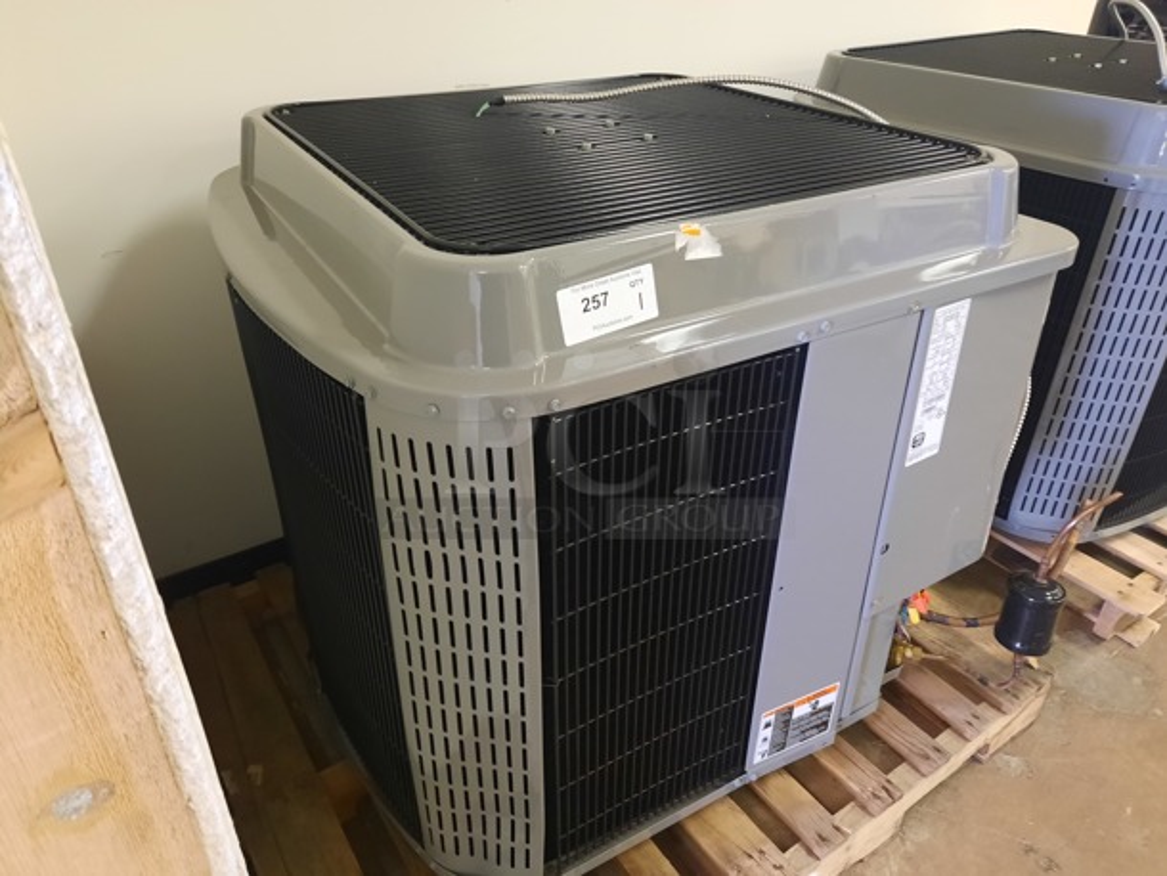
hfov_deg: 69.4
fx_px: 843
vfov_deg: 54.9
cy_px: 438
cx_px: 584
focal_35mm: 25
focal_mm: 4.6
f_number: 2
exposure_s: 1/24
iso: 320
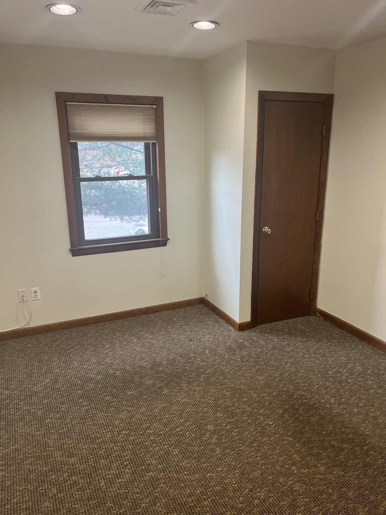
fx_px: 387
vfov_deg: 67.3
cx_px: 193
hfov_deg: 53.1
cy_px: 258
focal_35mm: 26
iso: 100
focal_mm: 5.1
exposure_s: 1/120
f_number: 1.6
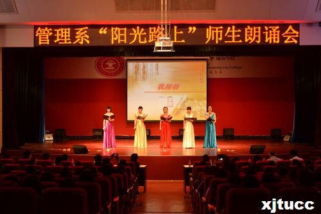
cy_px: 107
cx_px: 160
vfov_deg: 28.1
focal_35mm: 48
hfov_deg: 41.1
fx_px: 428
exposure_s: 1/60
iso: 1600
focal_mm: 32
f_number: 4.8
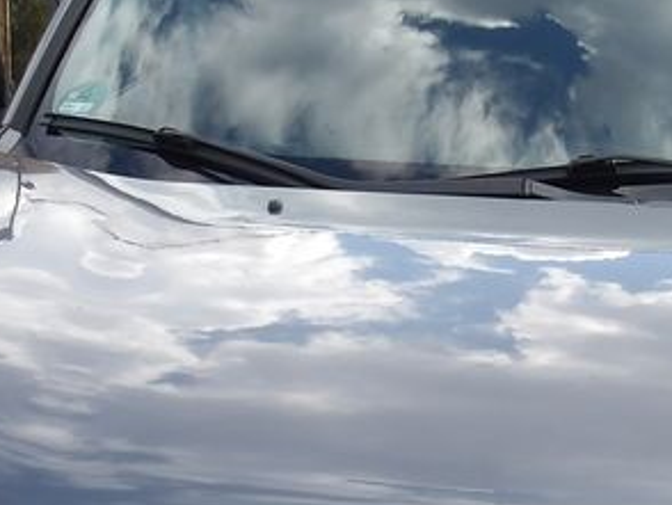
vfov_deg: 15.5
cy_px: 489
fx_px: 1826
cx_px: 439
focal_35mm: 94
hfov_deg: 20.8
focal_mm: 4.9
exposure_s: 1/795
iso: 100
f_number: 3
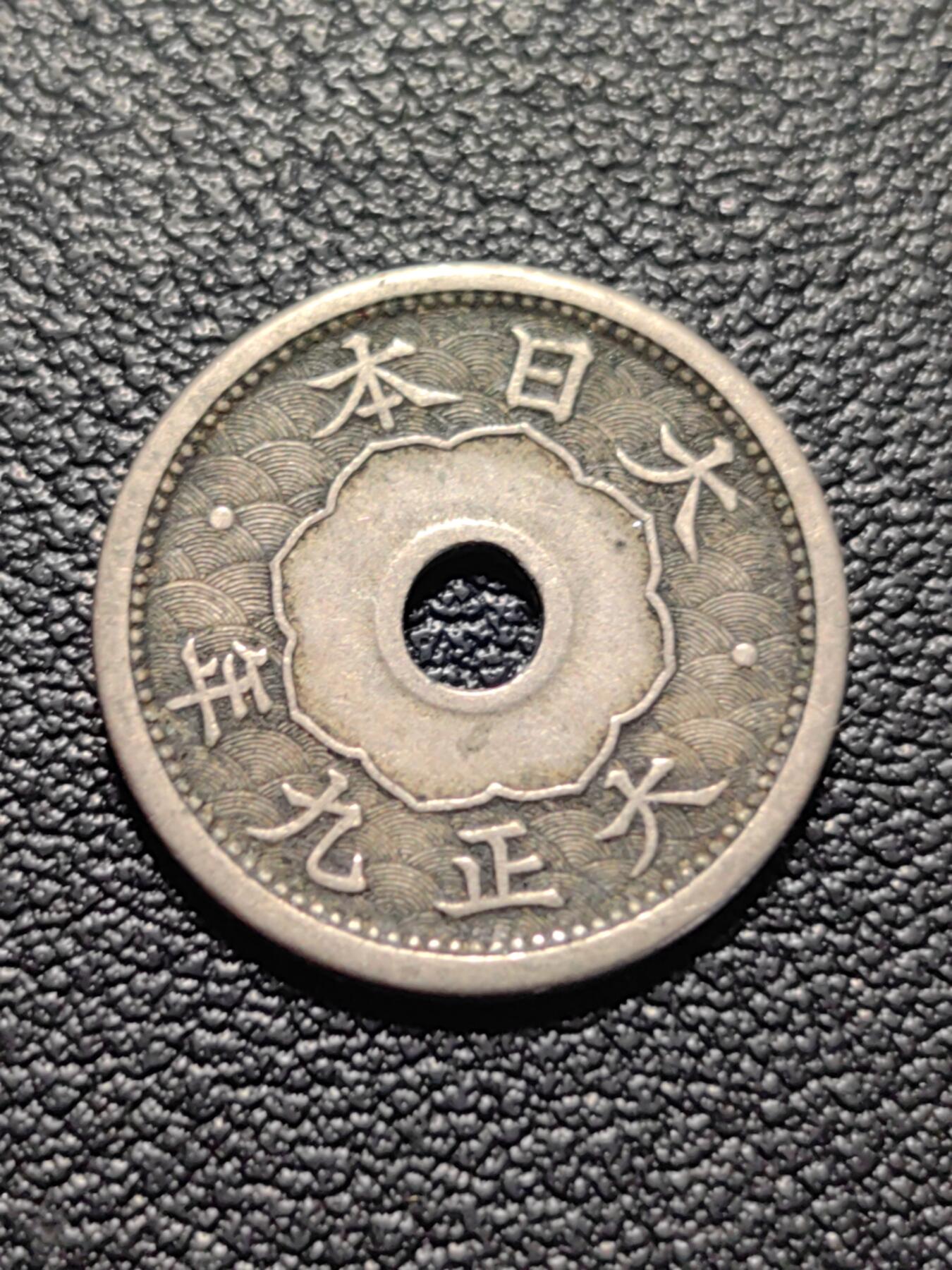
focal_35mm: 82
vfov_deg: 23.8
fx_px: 3007
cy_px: 635
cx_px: 476
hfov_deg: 18.0
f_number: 1.4
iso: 50
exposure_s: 1/100
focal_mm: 5.75
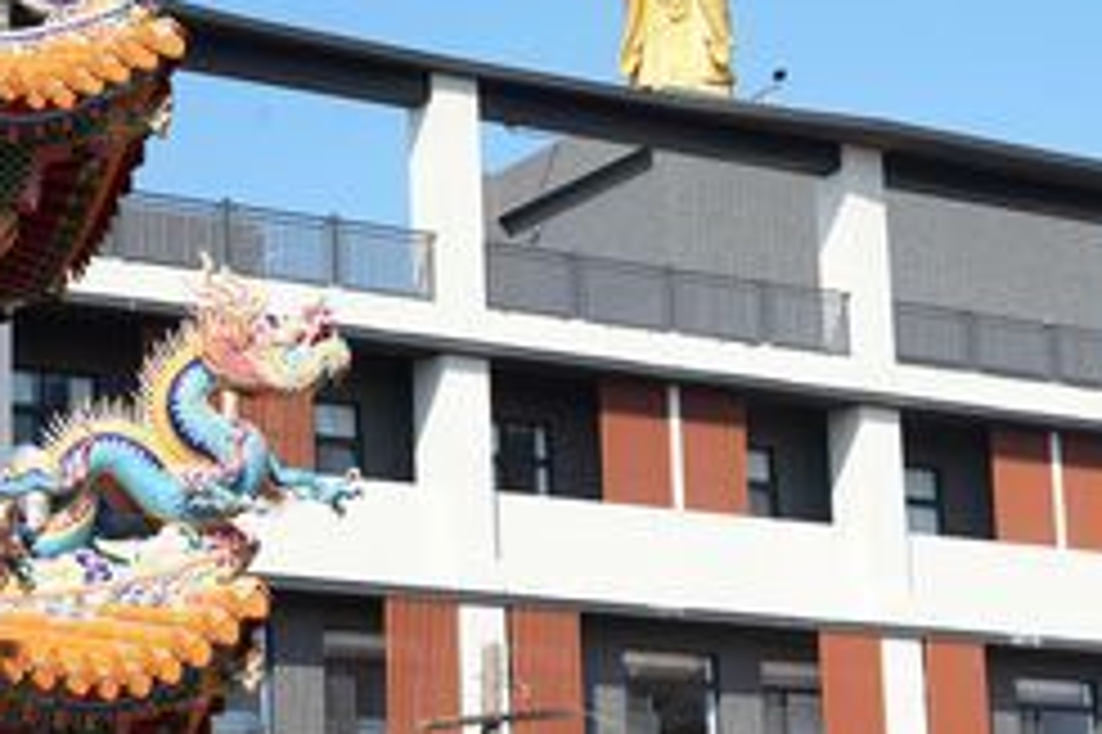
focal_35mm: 116
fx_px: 3548
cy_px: 385
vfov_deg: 11.8
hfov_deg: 17.6
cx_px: 756
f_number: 8
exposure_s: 1/800
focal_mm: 71
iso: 400
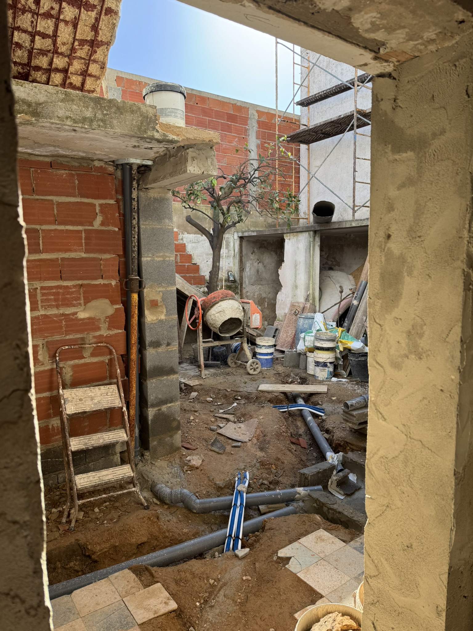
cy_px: 316
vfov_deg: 71.6
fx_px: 437
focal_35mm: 24
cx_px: 236
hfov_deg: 56.8
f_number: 1.78
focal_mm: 6.76
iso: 80
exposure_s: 1/671
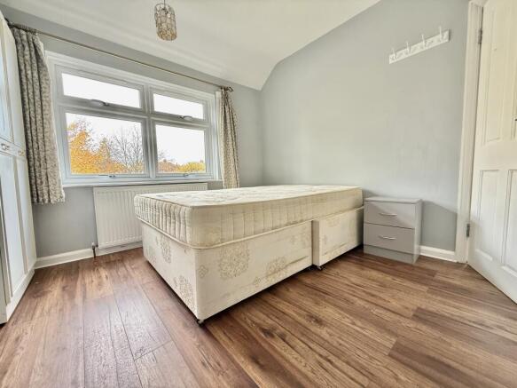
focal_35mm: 14
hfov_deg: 102.1
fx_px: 209
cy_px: 194
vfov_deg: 85.7
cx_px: 258
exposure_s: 1/60
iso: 400
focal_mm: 2.22
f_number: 2.2
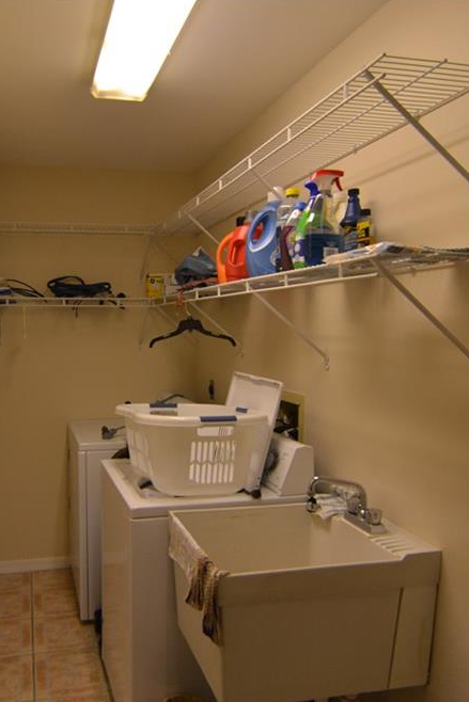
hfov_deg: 45.6
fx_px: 547
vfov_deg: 65.5
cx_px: 150
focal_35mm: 28
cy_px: 361
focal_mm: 12
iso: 640
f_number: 4
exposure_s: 1/60
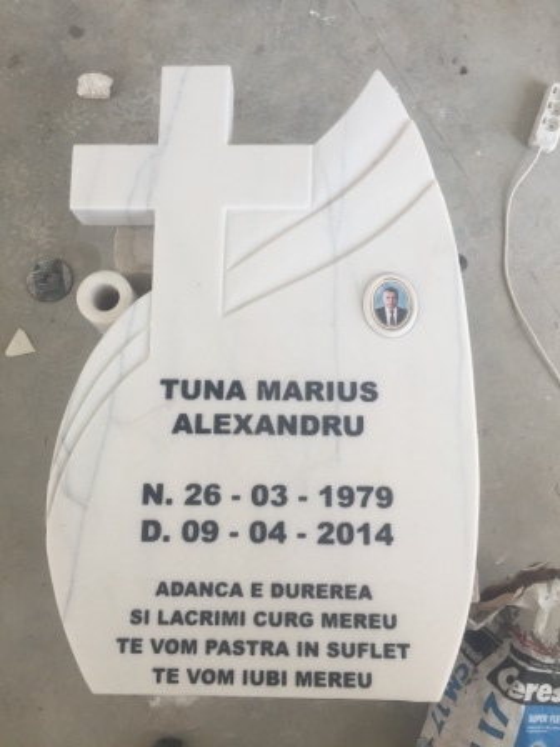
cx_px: 280
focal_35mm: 29
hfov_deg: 48.2
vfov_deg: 61.7
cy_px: 374
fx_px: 626
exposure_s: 1/50
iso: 32
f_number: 2.2
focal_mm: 4.15
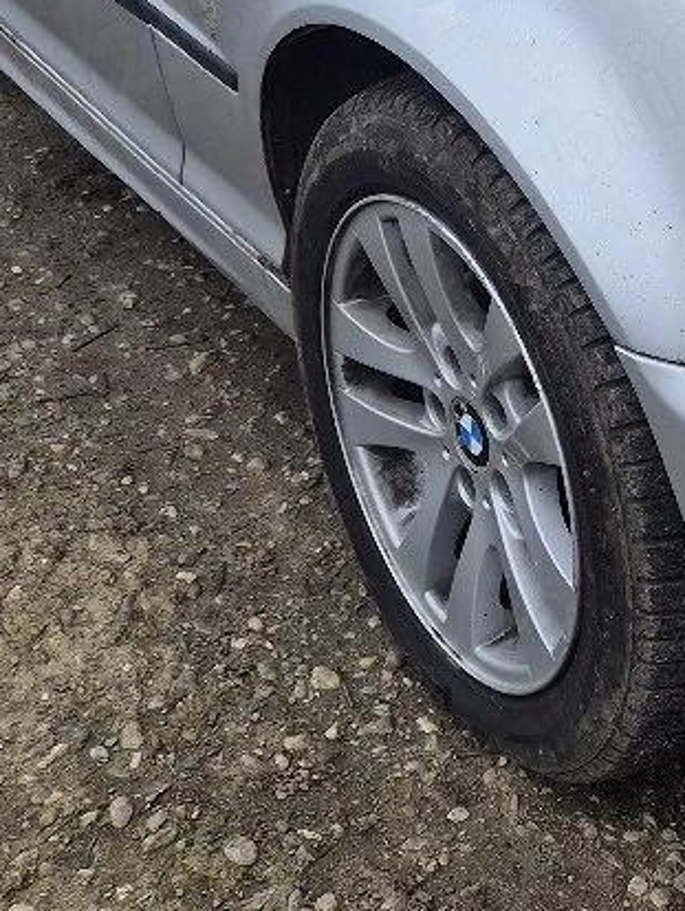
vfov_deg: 25.8
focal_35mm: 74
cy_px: 175
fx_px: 1950
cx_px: 813
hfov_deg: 18.9
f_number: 1.8
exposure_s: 1/667
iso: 25
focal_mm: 5.4
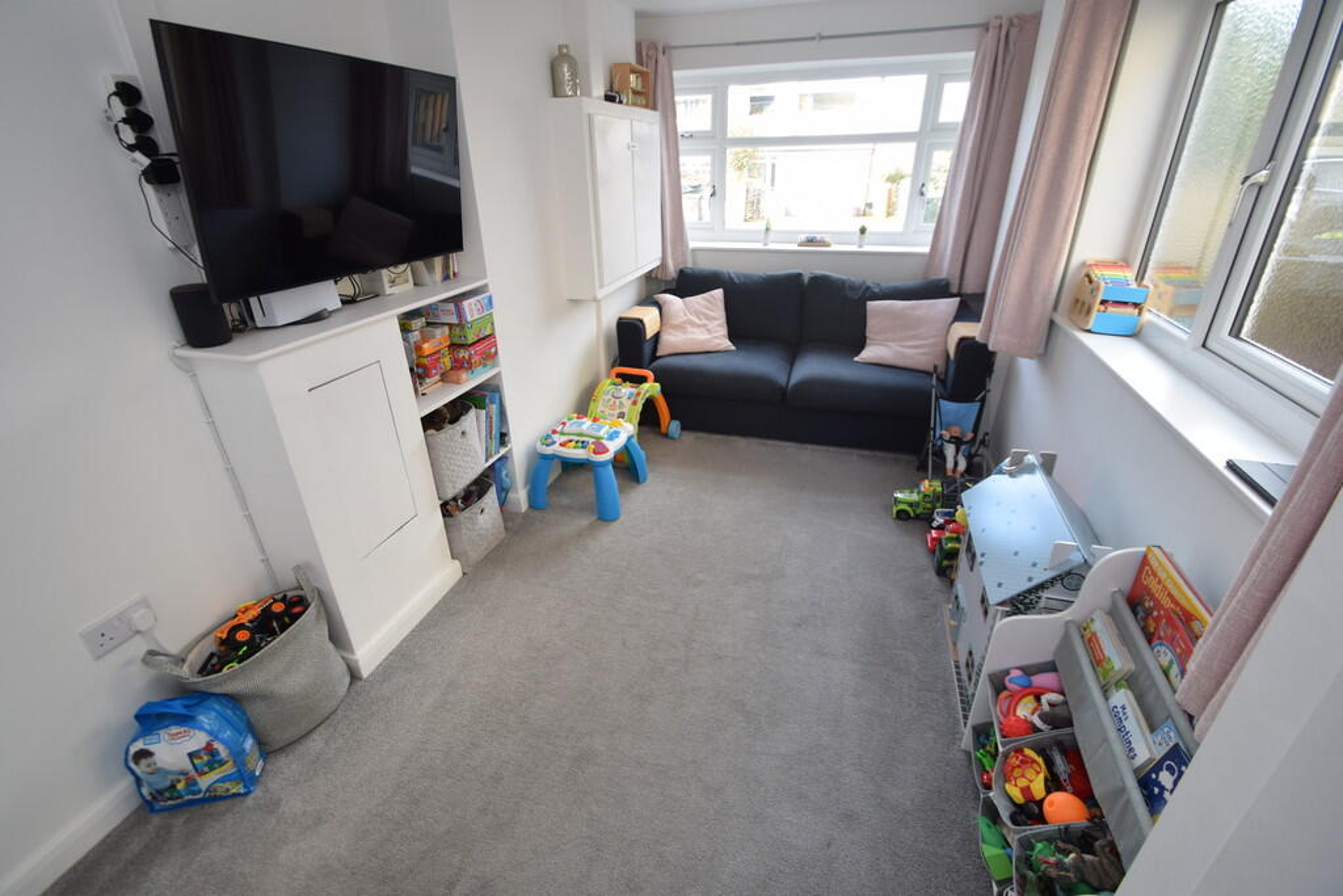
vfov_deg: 77.3
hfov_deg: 100.4
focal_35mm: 15
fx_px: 560
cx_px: 672
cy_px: 448
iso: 400
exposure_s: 1/100
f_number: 5
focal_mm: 10
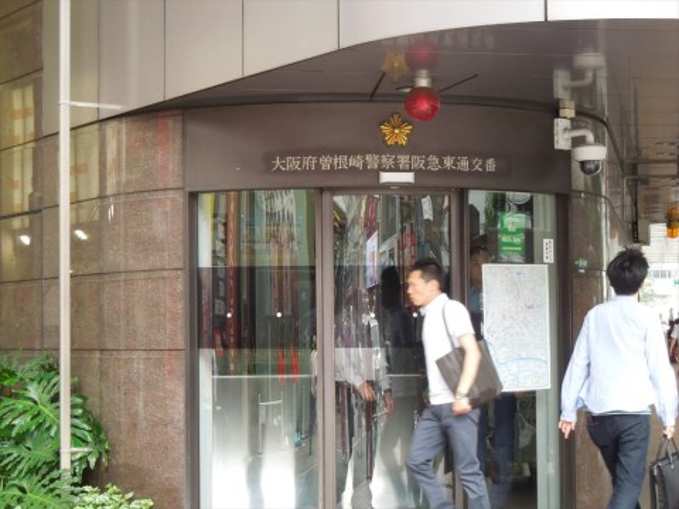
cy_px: 254
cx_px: 340
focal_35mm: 78
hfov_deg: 25.0
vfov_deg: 18.9
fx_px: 1530
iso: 360
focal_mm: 14.1
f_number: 4.5
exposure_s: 1/60
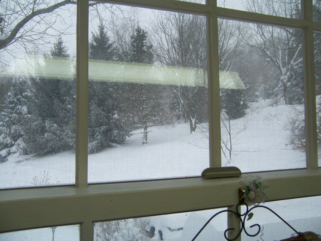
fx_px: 306
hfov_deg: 55.3
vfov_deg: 43.0
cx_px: 160
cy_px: 120
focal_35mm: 33
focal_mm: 5.5
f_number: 3.4
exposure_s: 1/250
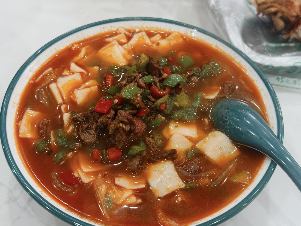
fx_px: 426
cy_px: 112
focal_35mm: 49
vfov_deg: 29.7
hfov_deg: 38.9
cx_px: 150
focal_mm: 6.76
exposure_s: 1/50
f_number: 1.78
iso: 100
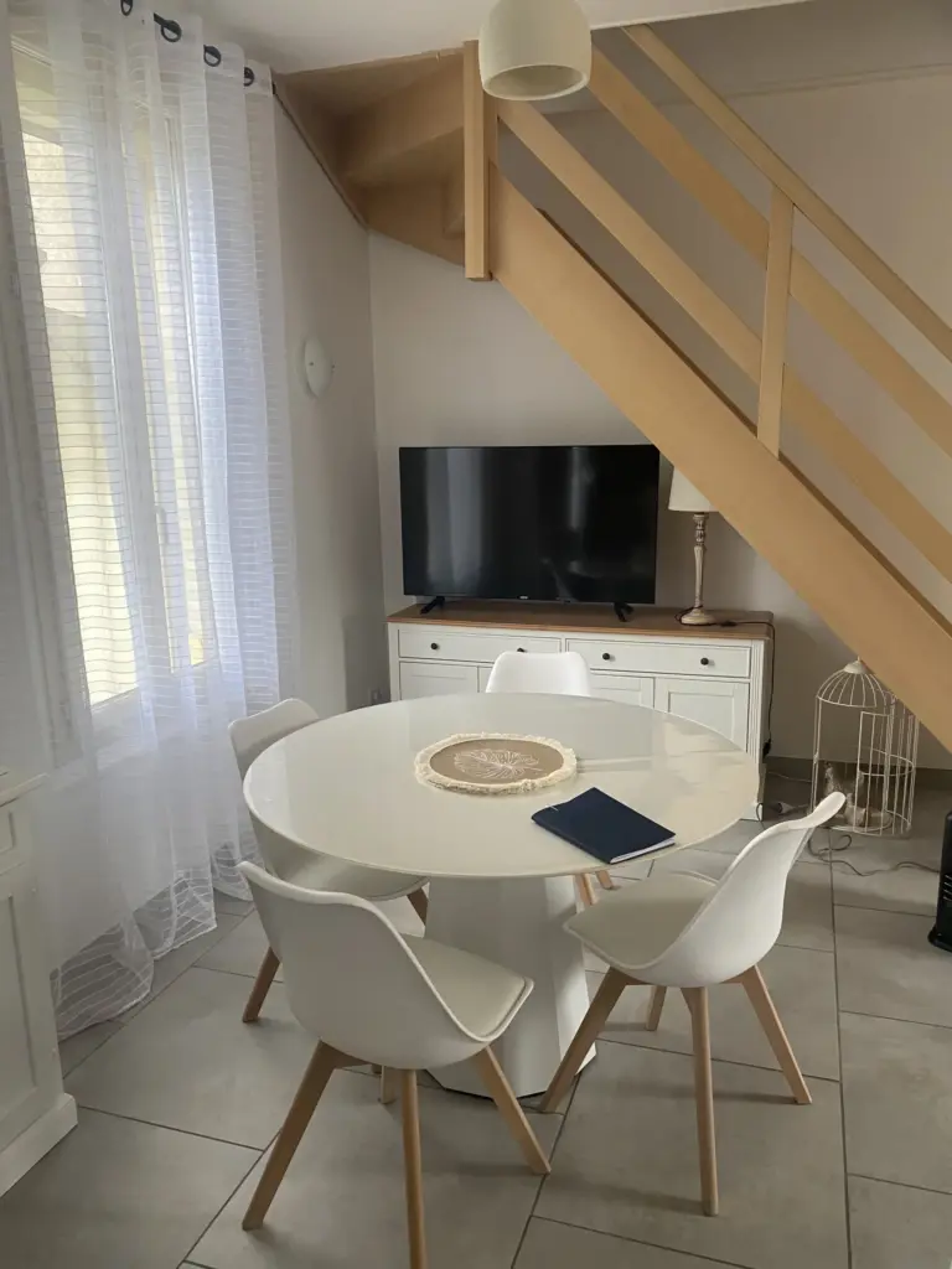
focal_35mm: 26
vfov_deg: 67.3
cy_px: 634
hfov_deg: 53.1
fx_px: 953
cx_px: 476
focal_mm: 4.25
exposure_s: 1/60
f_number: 1.8
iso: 125
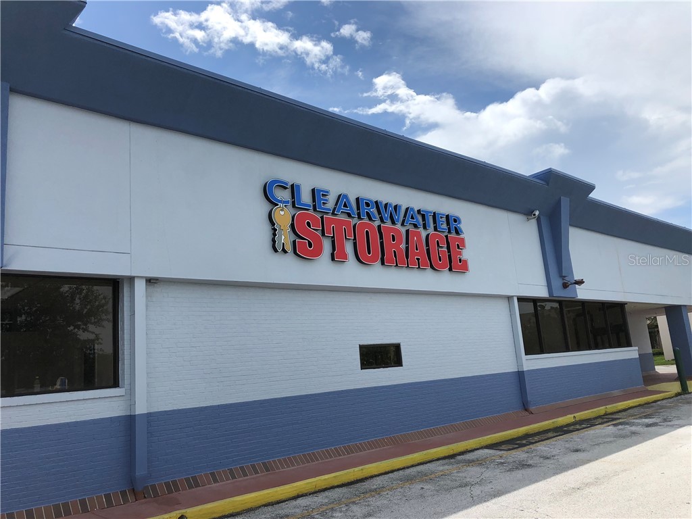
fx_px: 560
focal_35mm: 28
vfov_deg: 49.7
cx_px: 346
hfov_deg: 63.4
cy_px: 260
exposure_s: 1/3436
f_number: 1.8
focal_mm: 4
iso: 25
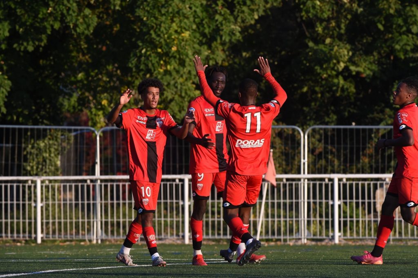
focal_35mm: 400
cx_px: 209
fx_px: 4643
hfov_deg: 5.2
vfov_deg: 3.4
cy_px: 139
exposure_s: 1/1000
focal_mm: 400
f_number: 9
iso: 1600
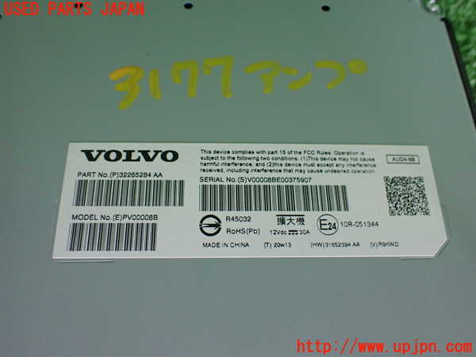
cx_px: 238
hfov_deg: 60.0
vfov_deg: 46.8
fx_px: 413
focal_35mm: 30
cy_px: 178
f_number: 2.3
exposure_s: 1/60
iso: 800
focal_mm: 5.4
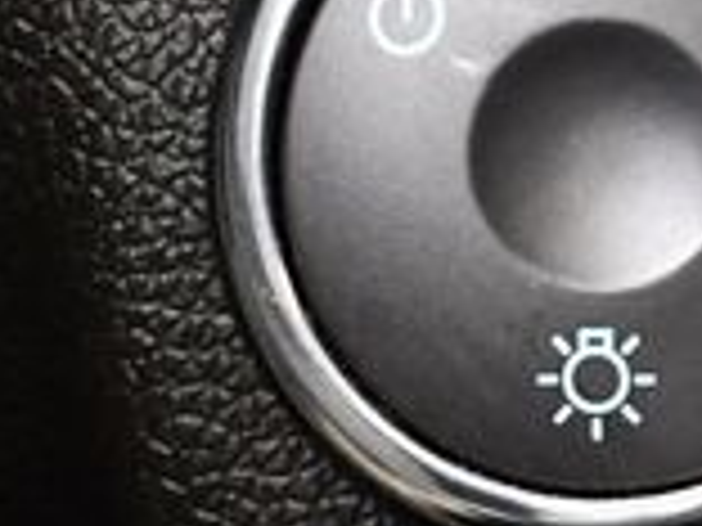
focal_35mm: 229
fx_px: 4644
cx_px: 1026
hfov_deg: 8.5
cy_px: 207
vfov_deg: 6.5
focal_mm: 29
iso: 5600
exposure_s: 1/60
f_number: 4.2
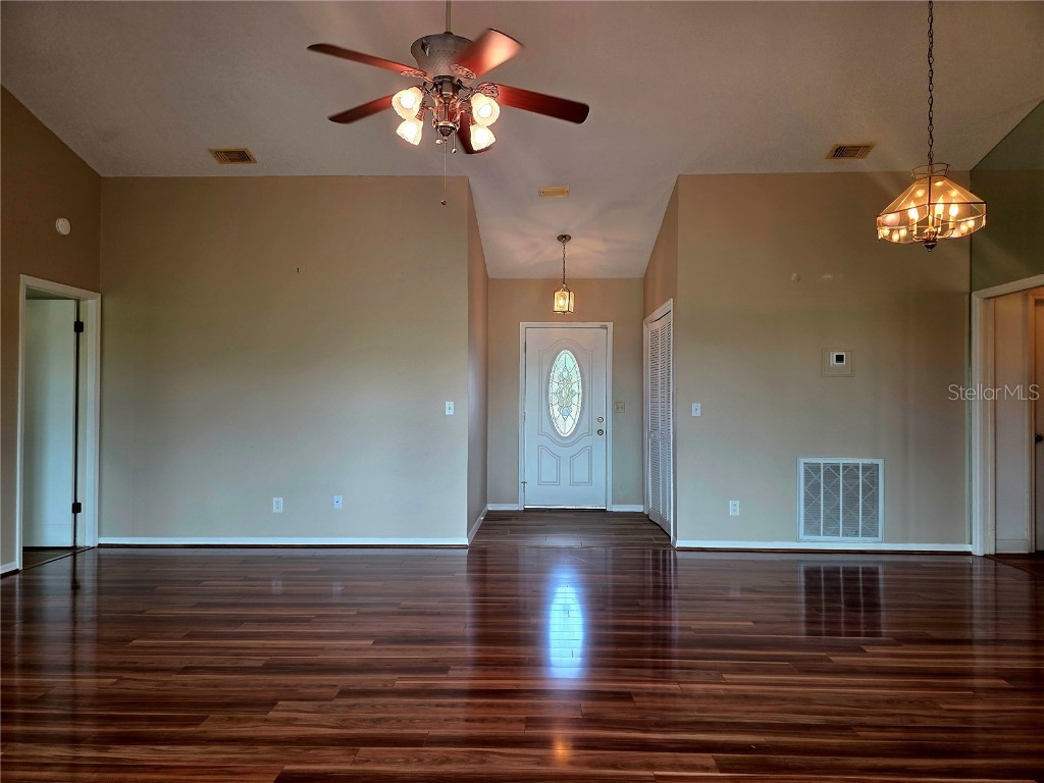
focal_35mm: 23
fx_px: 694
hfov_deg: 73.9
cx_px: 522
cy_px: 392
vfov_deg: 58.9
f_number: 1.7
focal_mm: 6.3
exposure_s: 1/120
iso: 80
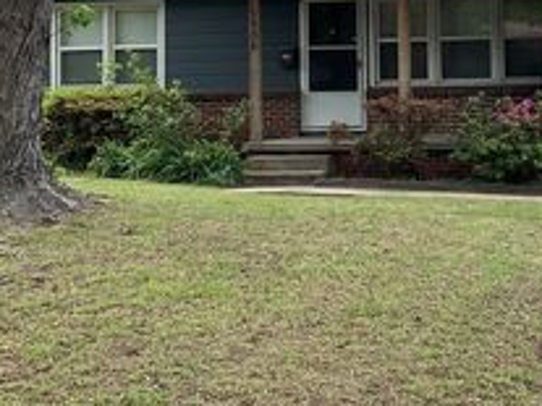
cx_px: 351
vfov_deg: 20.6
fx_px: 1095
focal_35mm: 70
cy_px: 43
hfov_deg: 27.7
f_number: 1.8
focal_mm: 3
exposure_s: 1/635
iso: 16
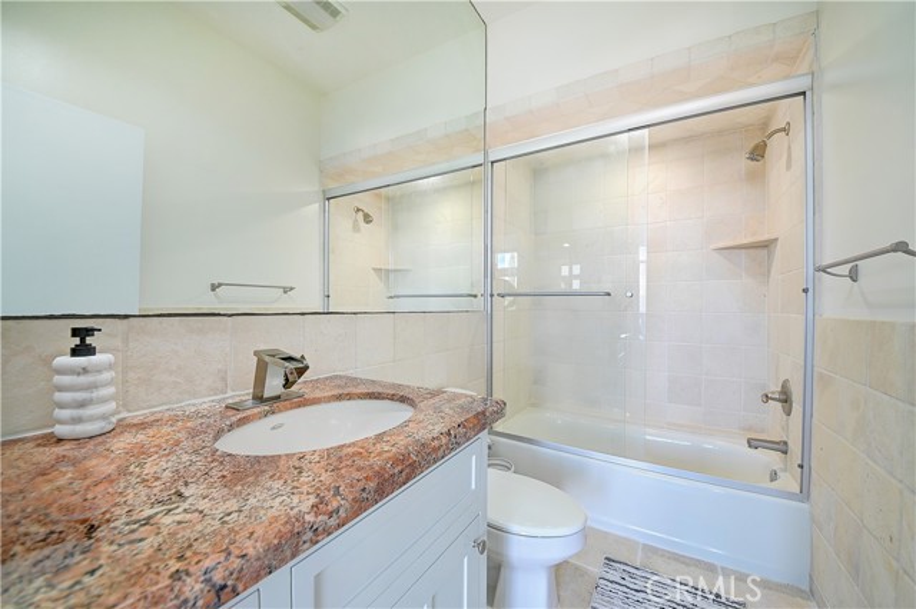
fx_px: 356
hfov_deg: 104.3
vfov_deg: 81.1
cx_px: 458
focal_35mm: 14
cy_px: 304
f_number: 8
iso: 250
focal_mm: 14
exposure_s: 1/6
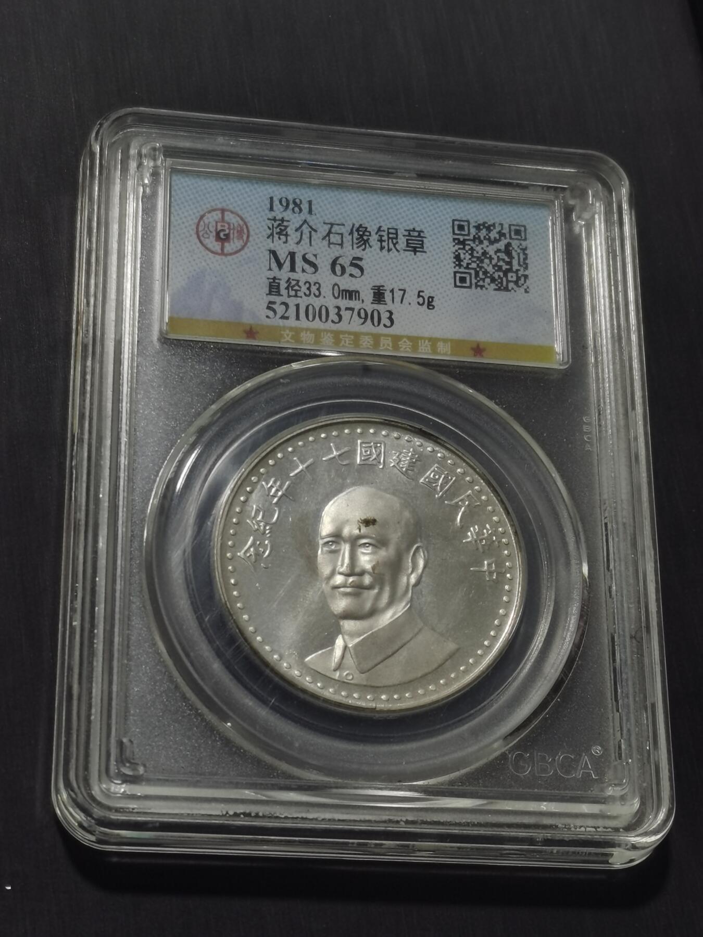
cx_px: 352
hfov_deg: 18.4
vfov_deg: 24.4
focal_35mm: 80
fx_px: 2166
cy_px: 468
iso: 50
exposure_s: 1/142
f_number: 1.8
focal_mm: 5.58
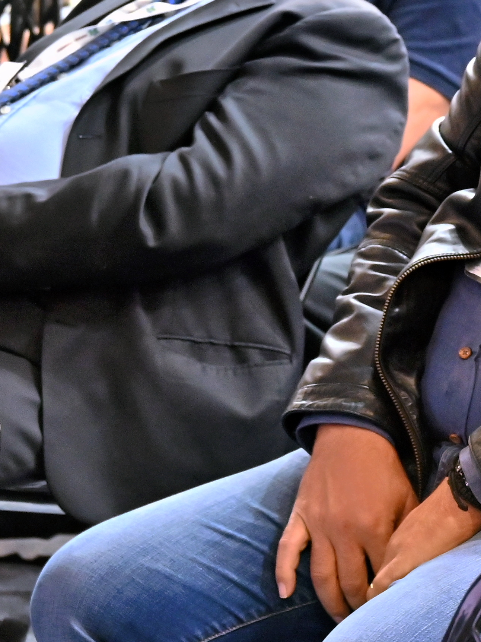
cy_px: 156
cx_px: -523
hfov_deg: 6.7
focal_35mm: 215
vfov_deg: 9.2
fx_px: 3984
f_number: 6.3
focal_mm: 64
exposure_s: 1/80
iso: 1600
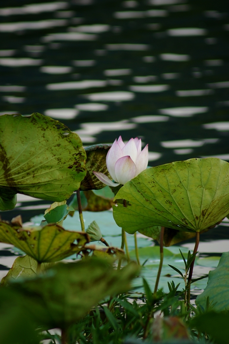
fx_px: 4301
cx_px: 114
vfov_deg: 4.6
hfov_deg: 3.0
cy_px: 172
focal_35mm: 450
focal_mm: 300
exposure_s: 1/60
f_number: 5.6
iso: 200
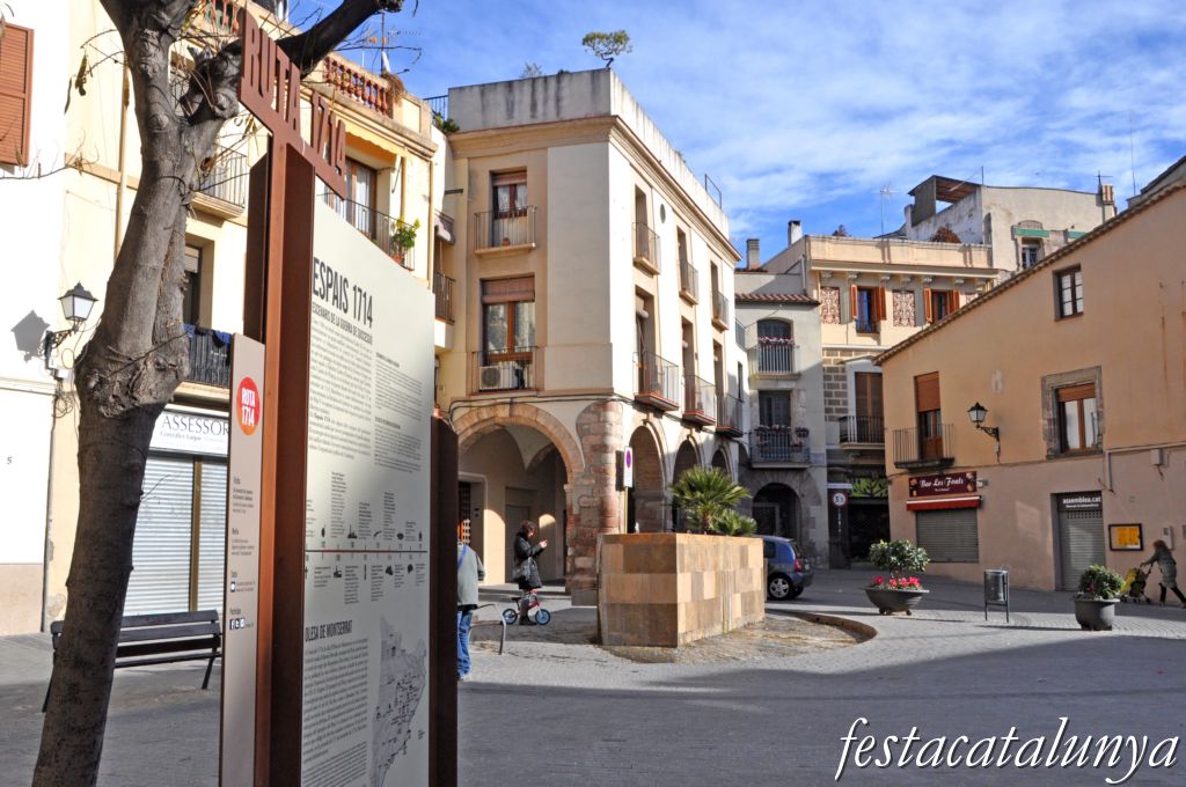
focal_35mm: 33
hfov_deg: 57.3
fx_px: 1086
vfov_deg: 39.9
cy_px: 394
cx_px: 593
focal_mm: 22
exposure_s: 1/500
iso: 500
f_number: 11
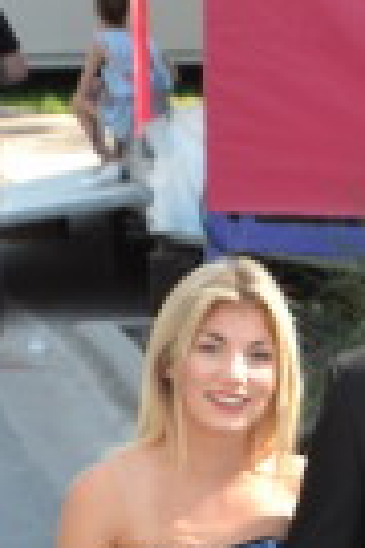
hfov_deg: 4.7
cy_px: 763
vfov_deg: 7.0
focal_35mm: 293
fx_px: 4452
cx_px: 320
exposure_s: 1/125
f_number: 5.6
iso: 250
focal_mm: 55
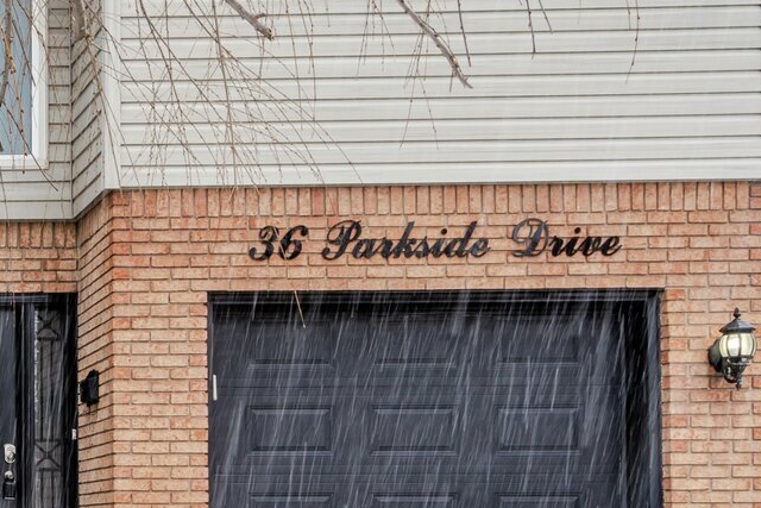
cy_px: 140
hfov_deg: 25.8
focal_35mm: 63
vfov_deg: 21.4
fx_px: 1332
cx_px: -306
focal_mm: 14
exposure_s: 1/15
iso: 50
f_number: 13
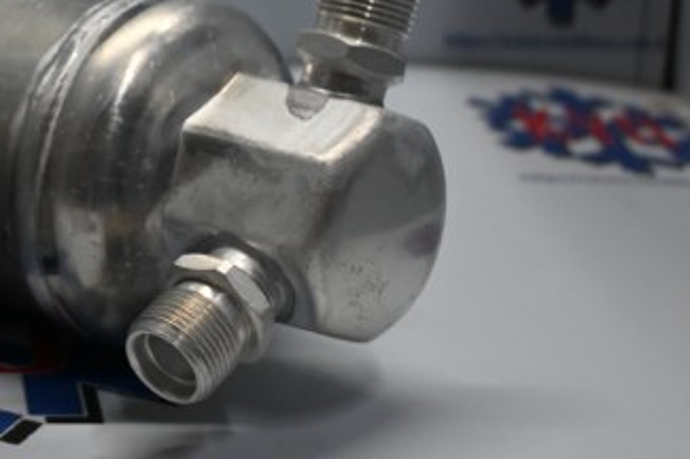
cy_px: 5
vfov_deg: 12.6
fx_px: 2053
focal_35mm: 107
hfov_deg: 18.2
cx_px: -102
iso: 560
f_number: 4.8
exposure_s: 1/125
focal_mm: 29
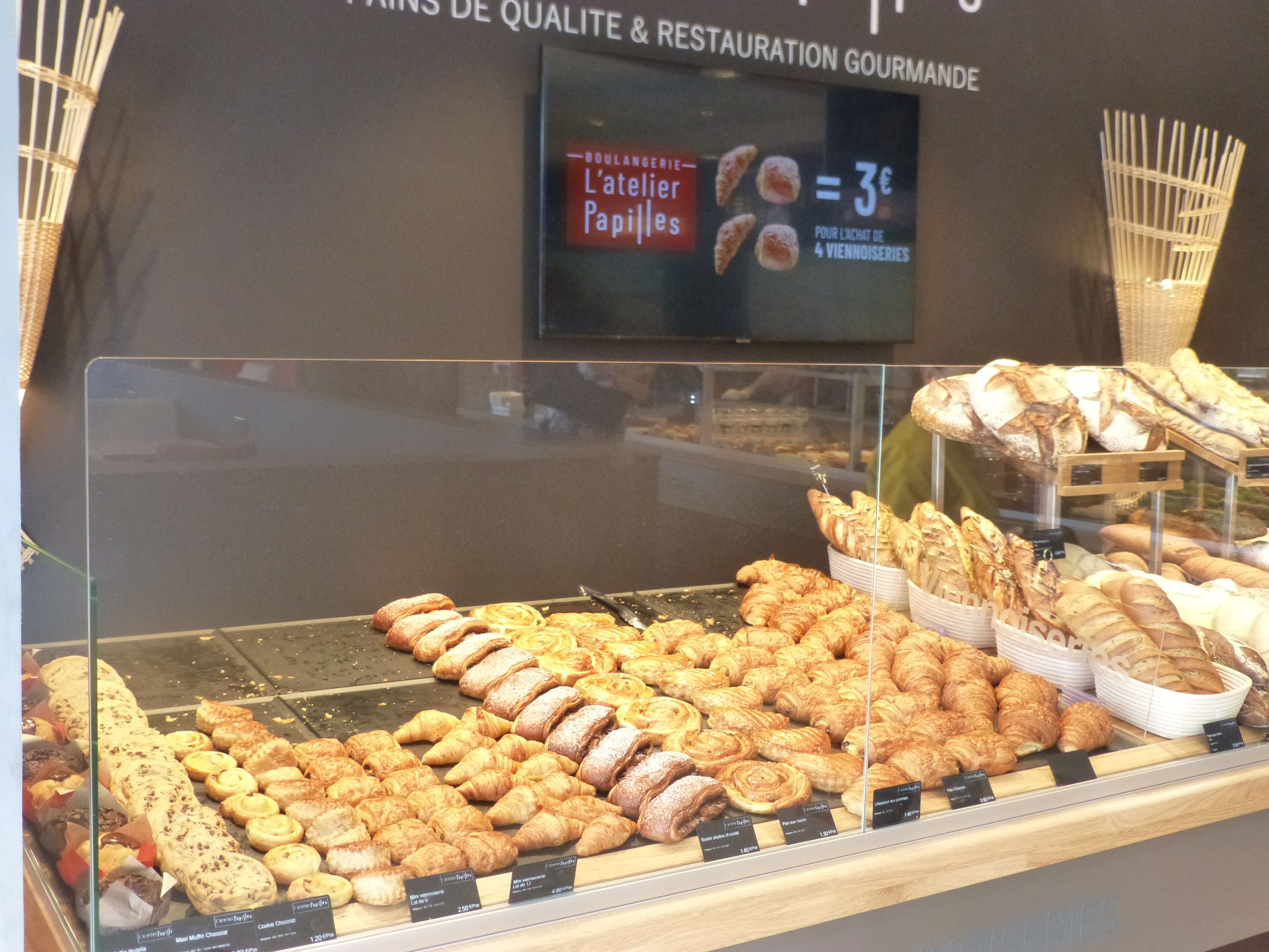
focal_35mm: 41
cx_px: 634
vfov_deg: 35.1
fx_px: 1503
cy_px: 476
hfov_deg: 45.8
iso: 800
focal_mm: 7.4
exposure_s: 1/100
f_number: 3.9
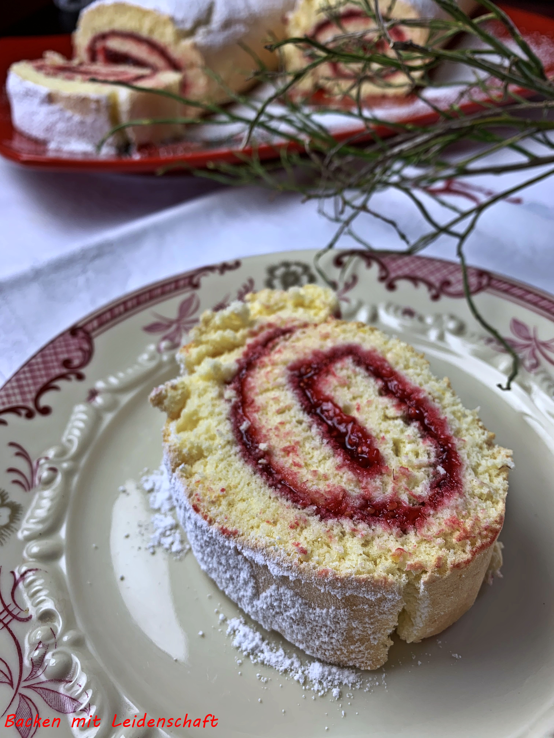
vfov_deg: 67.3
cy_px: 369
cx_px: 277
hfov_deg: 53.1
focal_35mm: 26
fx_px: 555
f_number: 1.8
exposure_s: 1/100
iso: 32
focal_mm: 4.25
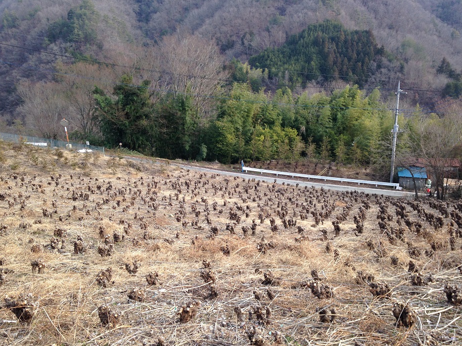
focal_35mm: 35
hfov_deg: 52.6
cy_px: 180
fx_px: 467
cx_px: 243
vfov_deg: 40.7
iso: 50
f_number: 2.4
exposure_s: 1/293
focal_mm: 4.12
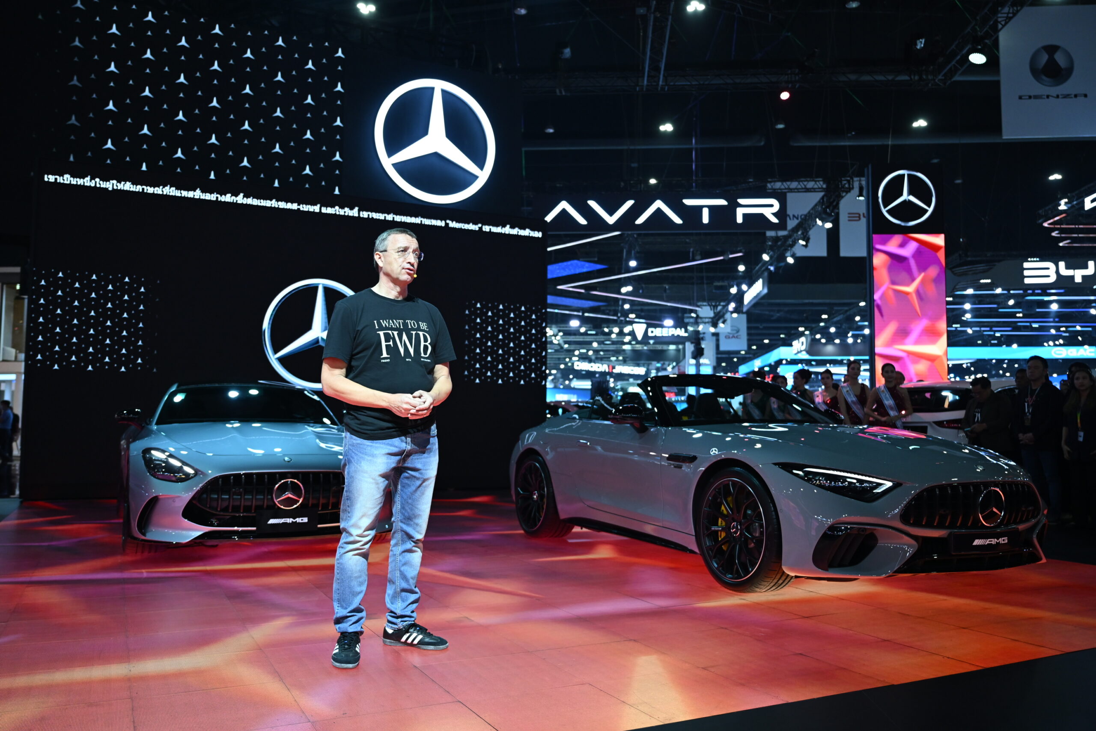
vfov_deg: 45.0
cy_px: 366
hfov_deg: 63.7
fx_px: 883
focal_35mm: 29
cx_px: 548
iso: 1600
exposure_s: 1/640
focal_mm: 29
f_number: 2.8
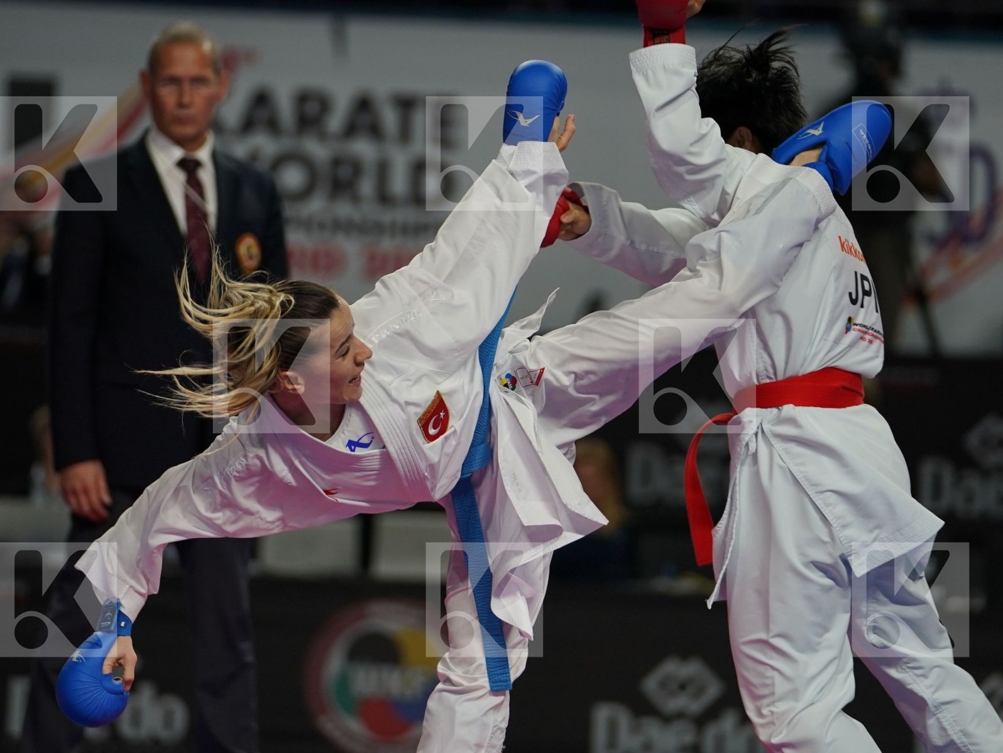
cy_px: 376
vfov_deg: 5.3
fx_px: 8200
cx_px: 485
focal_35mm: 283
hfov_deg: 7.0
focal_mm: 174
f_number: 2.8
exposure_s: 1/1000
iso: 800
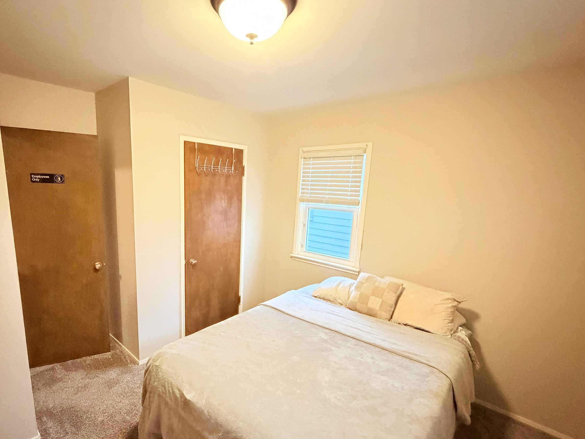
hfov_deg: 87.1
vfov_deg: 71.4
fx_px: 304
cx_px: 247
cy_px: 243
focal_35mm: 18
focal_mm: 2.22
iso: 1250
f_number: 2.2
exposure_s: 1/53
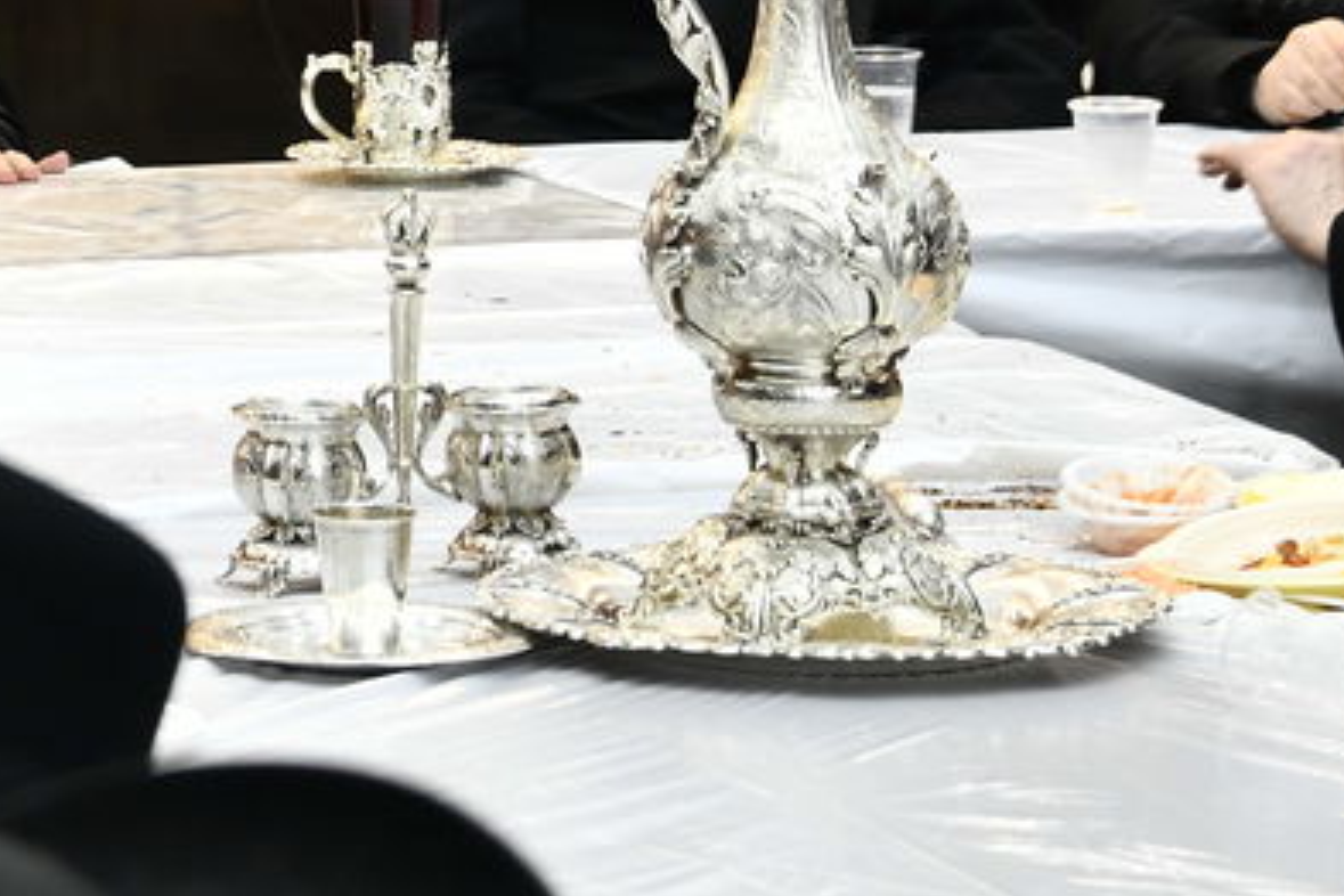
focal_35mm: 303
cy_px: -323
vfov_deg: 4.5
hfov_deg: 6.7
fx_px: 11311
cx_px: -424
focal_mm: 85
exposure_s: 1/125
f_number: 5.6
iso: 800
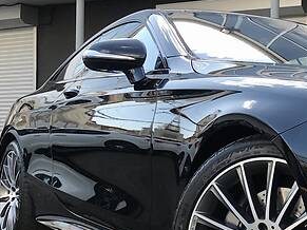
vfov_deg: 19.1
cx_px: 370
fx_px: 683
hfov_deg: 23.2
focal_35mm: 77
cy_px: 155
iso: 20
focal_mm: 4
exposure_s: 1/337
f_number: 1.8
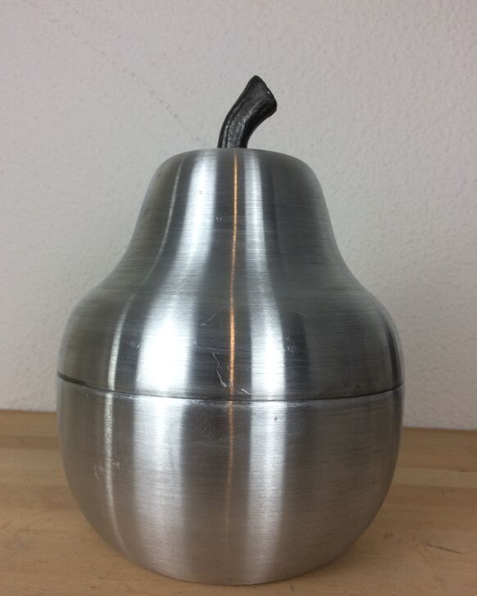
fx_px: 547
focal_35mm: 31
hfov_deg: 47.1
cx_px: 233
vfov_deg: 57.2
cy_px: 312
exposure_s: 1/100
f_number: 2.2
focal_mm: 4.15
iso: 50
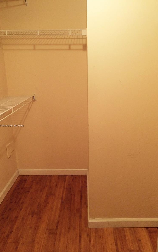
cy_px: 126
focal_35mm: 31
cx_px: 80
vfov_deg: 61.2
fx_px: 214
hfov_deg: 40.6
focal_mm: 4.15
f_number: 2.2
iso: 200
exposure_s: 1/30
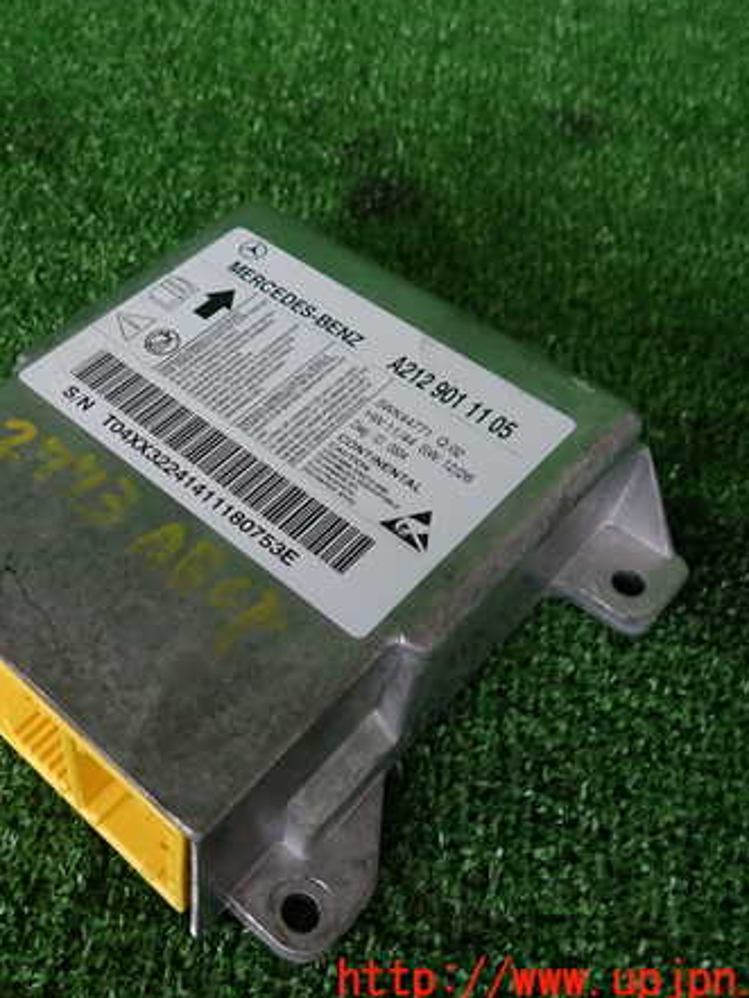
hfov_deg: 40.4
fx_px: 980
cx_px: 170
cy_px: 500
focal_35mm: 34
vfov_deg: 53.9
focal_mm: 4.5
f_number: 2
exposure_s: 1/100
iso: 100
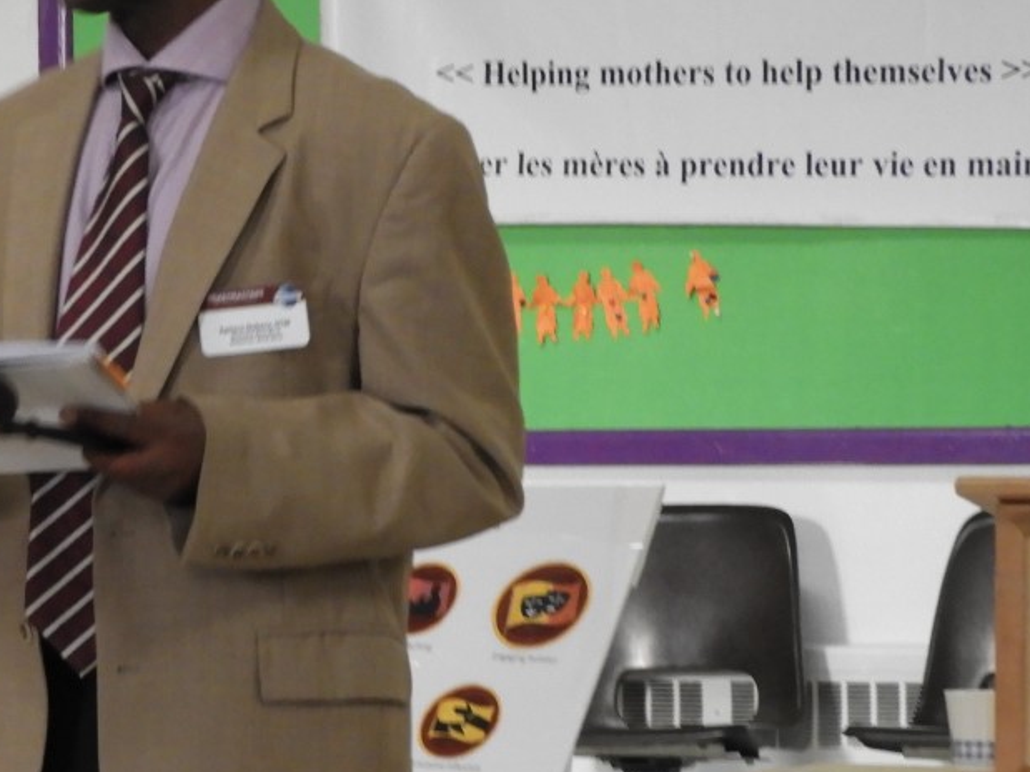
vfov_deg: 6.7
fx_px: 6575
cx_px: 163
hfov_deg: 8.9
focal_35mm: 221
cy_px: 562
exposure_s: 1/15
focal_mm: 17
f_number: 4.8
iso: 400
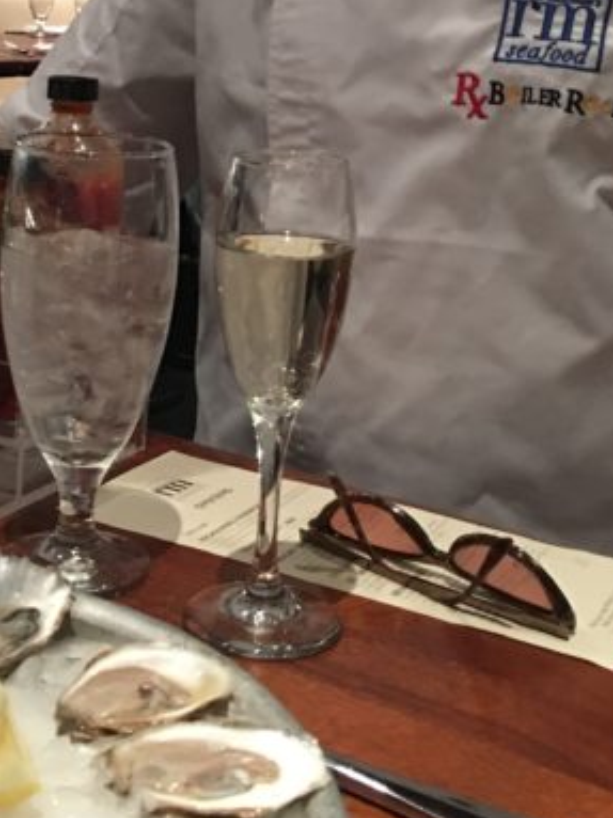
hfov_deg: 23.2
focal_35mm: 63
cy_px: 60
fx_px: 1488
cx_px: 252
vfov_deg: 29.3
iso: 80
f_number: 2.2
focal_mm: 4.15
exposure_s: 1/4
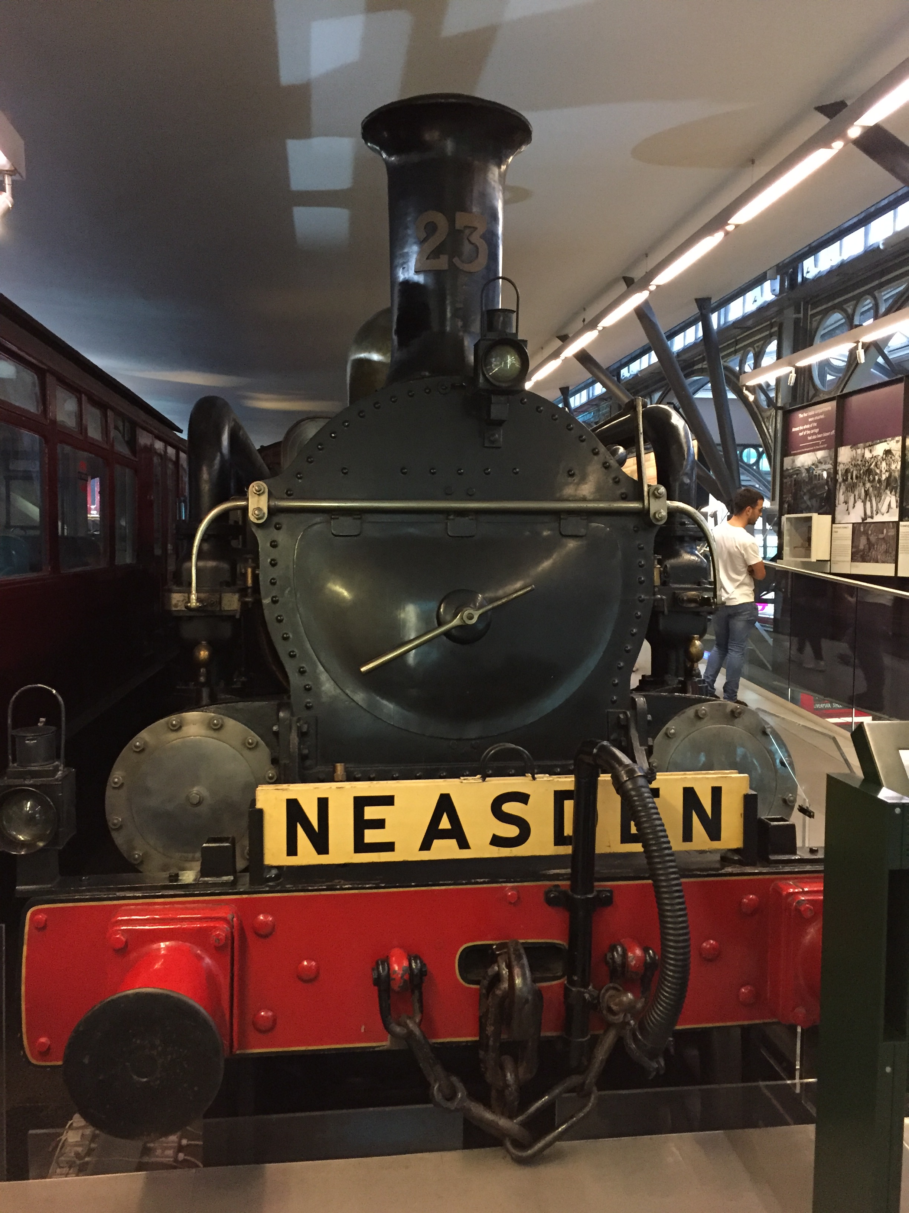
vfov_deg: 61.7
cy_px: 606
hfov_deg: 48.2
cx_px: 454
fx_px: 1015
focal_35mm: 29
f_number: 2.2
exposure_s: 1/17
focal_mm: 4.15
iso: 320
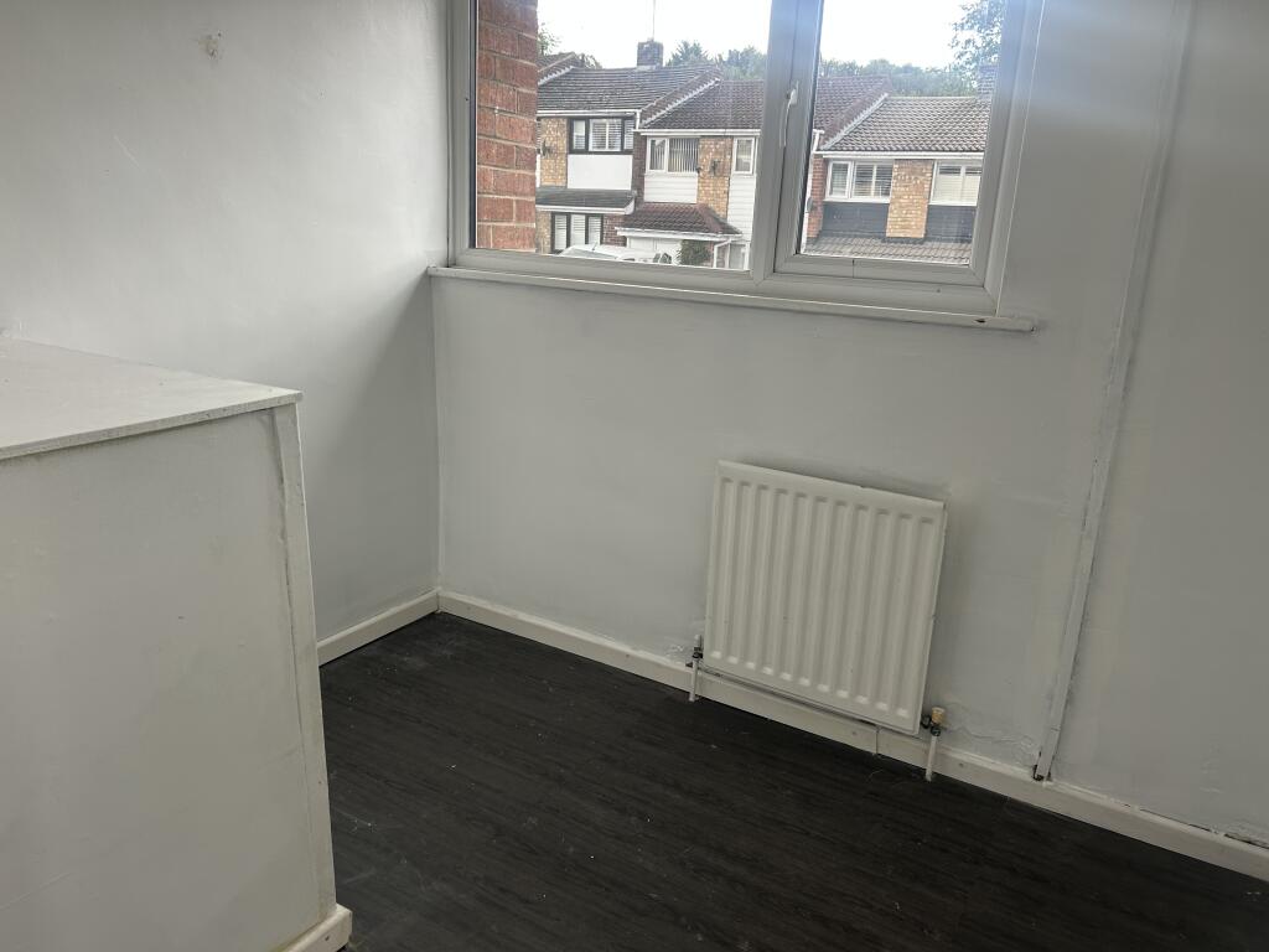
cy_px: 476
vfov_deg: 53.1
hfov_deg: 67.3
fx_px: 953
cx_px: 634
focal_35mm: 26
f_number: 1.5
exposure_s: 1/121
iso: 32
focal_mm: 5.7
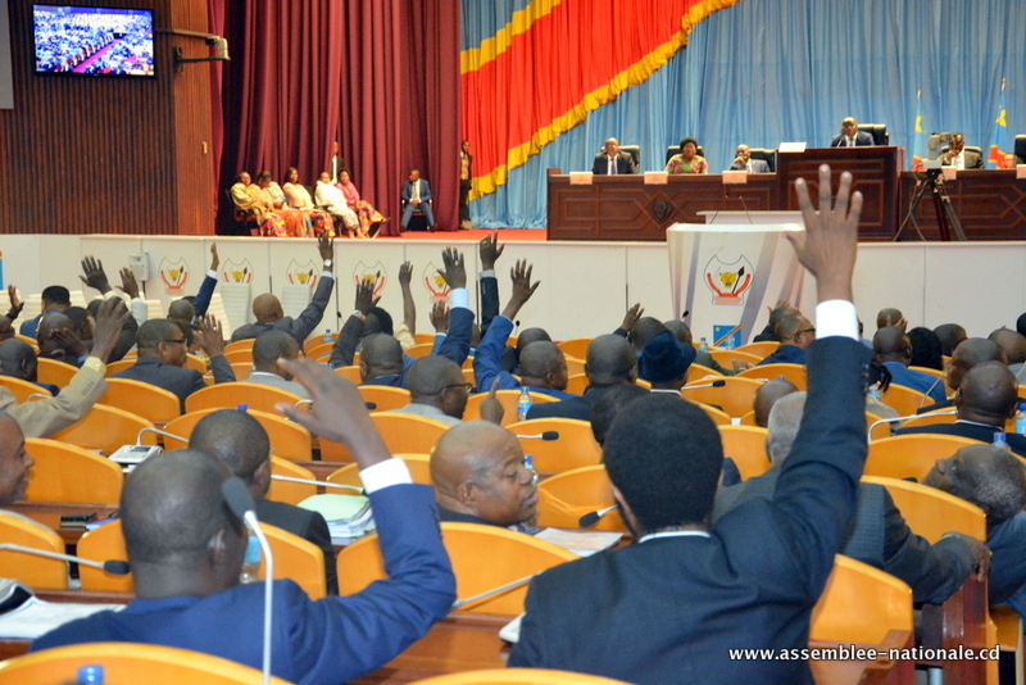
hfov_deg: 29.9
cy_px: 342
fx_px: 1924
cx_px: 513
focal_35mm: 68
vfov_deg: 20.2
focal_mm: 45
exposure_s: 1/80
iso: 5600
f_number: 4.8
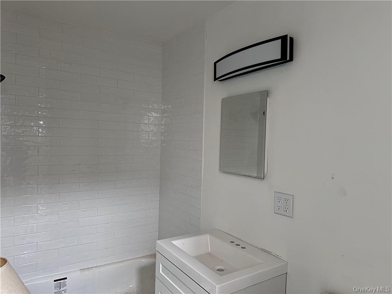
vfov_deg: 56.8
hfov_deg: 71.6
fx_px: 272
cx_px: 196
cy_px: 147
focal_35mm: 24
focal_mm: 6.86
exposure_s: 1/60
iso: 800
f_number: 1.78
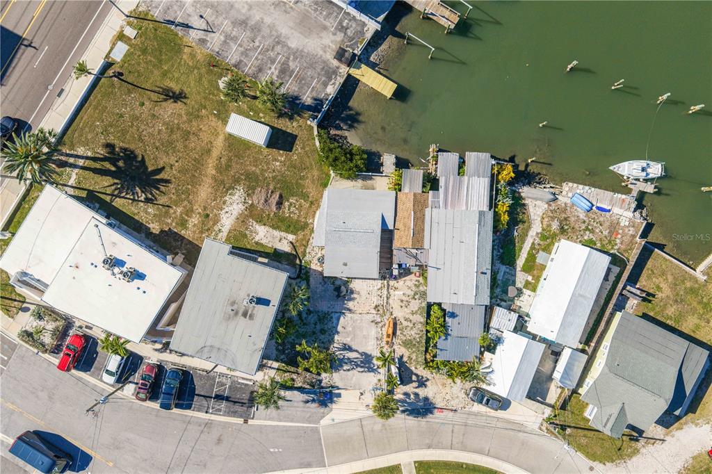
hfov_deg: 65.5
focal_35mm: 28
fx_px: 554
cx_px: 356
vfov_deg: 46.4
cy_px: 237
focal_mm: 14.45
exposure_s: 1/3200
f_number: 2.8
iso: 200
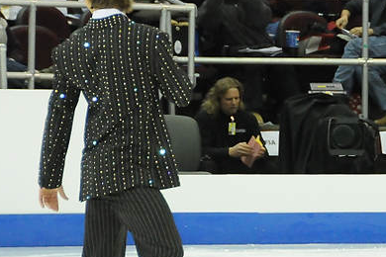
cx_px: 294
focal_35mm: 415
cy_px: 164
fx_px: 4450
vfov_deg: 3.3
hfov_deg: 5.0
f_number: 5.6
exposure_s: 1/500
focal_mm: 135
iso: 3200
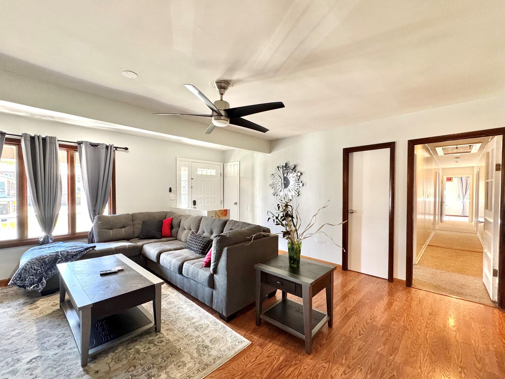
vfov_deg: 81.7
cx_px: 239
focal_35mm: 15
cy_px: 195
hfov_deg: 98.1
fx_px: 219
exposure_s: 1/62
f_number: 2.2
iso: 320
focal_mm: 2.22
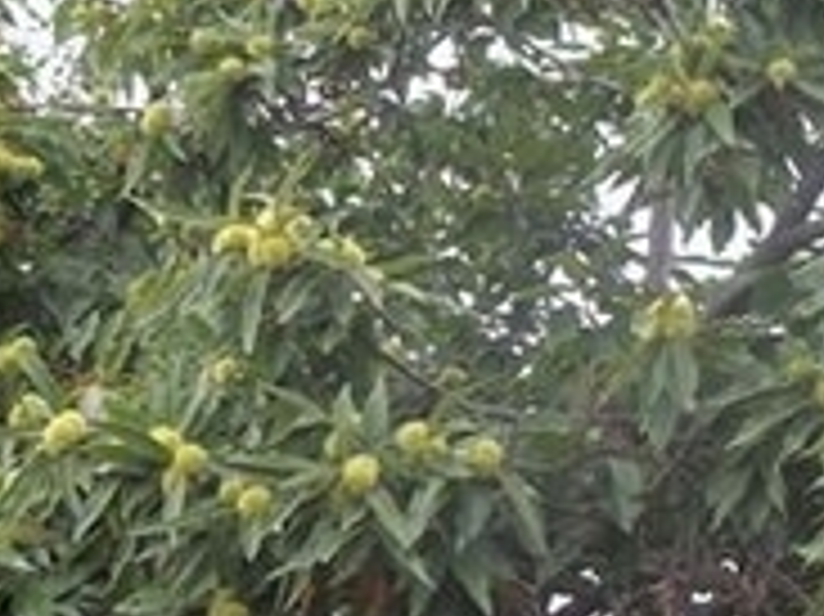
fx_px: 2498
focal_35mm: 105
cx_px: 450
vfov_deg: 14.1
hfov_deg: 18.7
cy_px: 378
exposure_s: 1/320
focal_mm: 5.7
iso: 80
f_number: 2.9
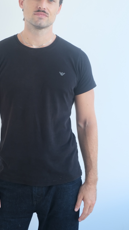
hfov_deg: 19.4
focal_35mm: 62
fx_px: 377
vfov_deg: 33.7
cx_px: 42
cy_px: 93
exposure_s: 1/60
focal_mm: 32.3
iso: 320
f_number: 4.9
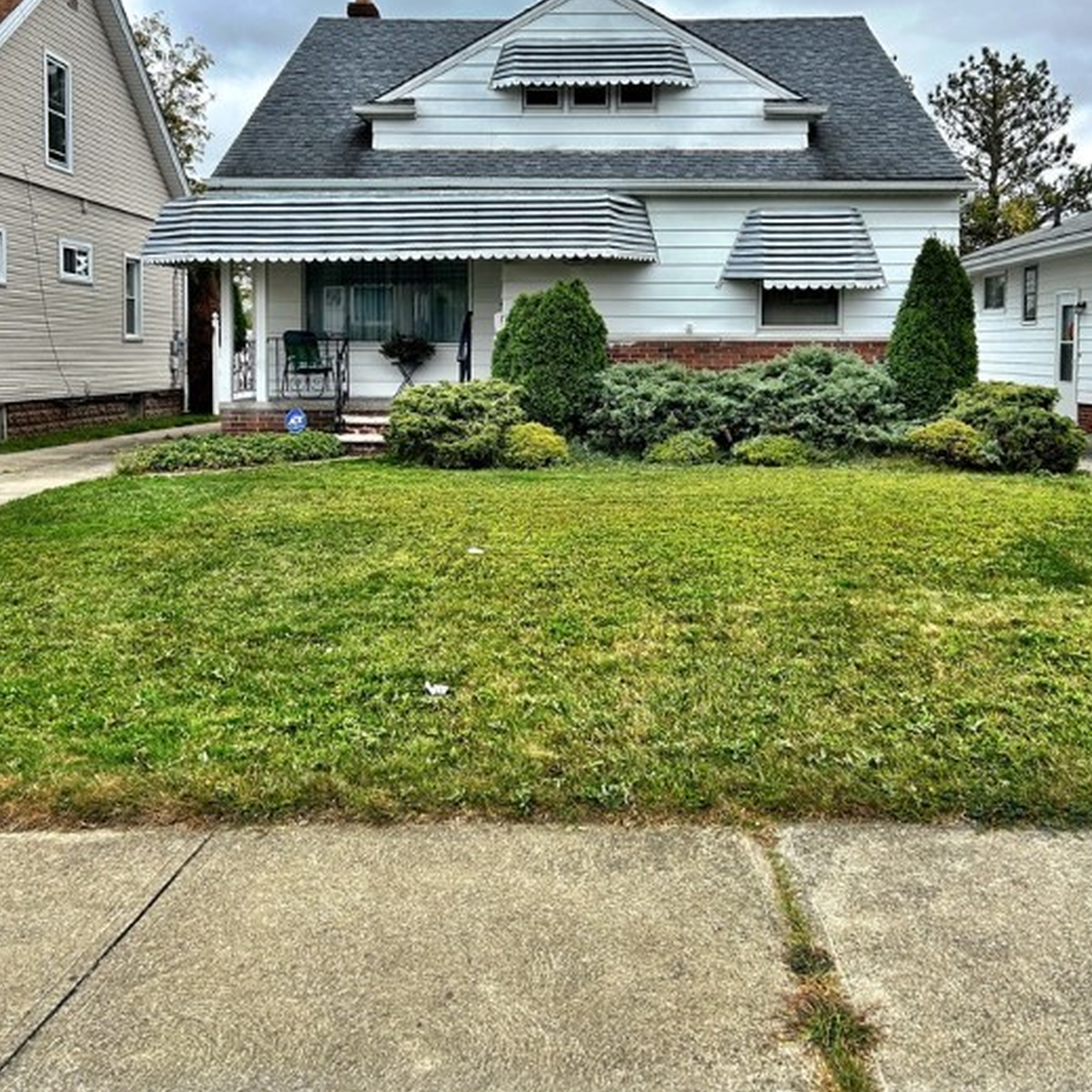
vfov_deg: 48.0
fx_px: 1213
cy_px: 412
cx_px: 579
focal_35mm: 34
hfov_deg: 48.4
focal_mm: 5.7
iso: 50
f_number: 1.5
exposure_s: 1/2841
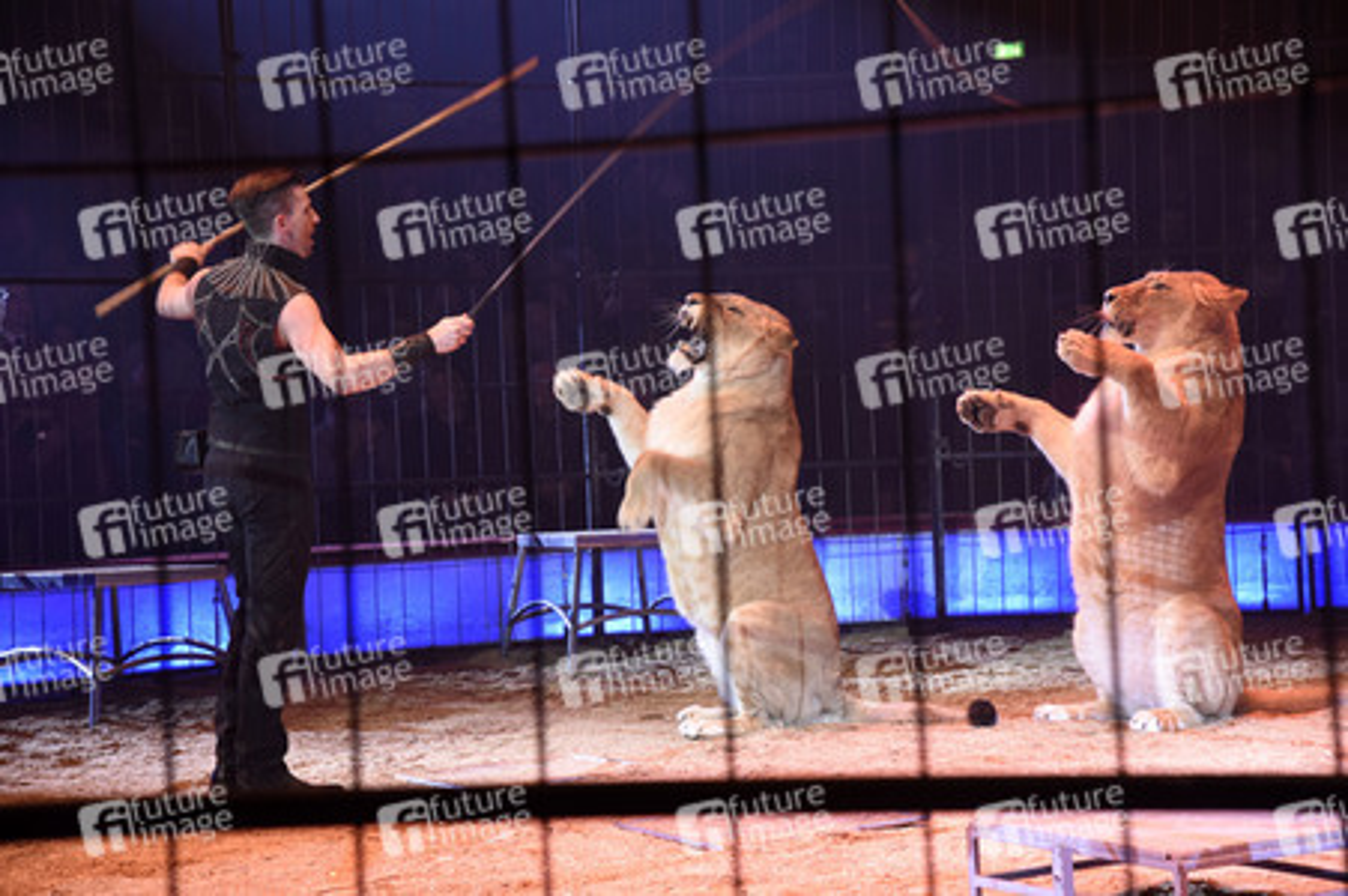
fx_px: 3180
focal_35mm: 85
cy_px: 448
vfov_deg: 16.0
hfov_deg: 23.9
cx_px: 674
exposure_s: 1/60
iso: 2500
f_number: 6.3
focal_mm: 85
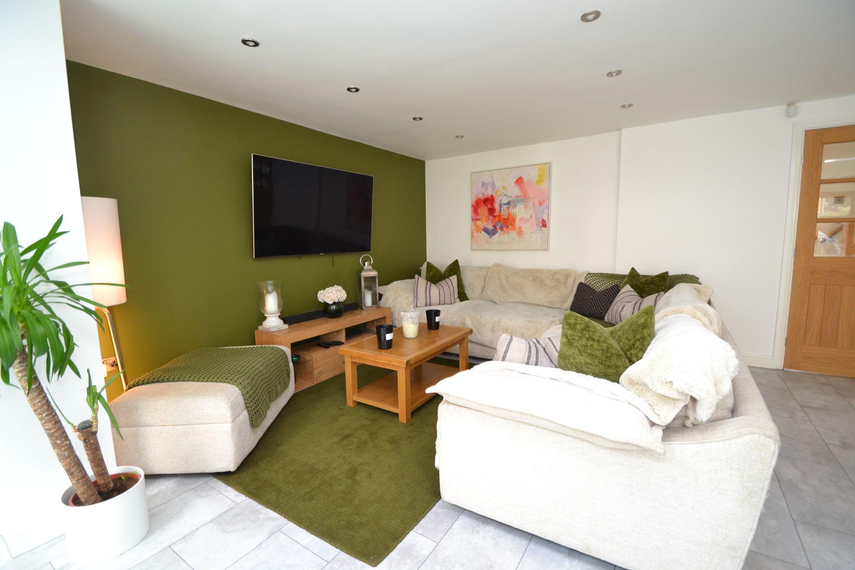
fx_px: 356
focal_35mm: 15
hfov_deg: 100.4
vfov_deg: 77.3
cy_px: 285
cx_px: 428
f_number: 3.5
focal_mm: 10
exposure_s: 1/60
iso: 800
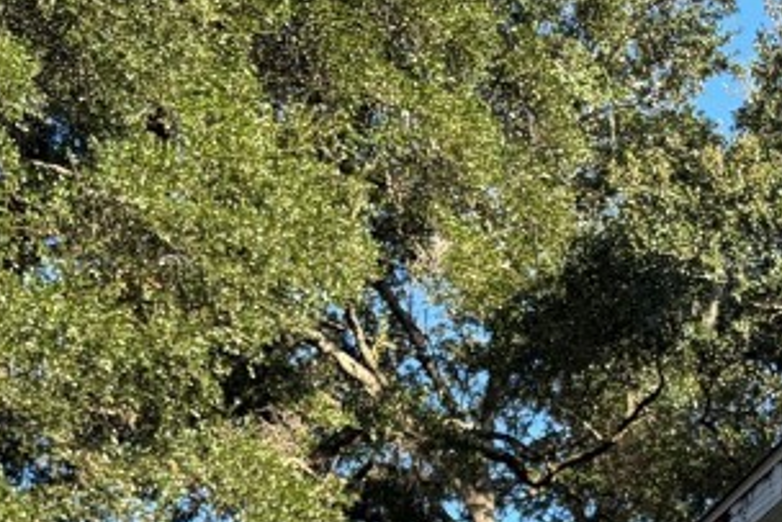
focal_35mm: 91
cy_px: 792
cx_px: 823
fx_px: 1978
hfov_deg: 21.4
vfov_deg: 14.1
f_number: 1.6
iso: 64
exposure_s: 1/1135
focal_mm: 5.96
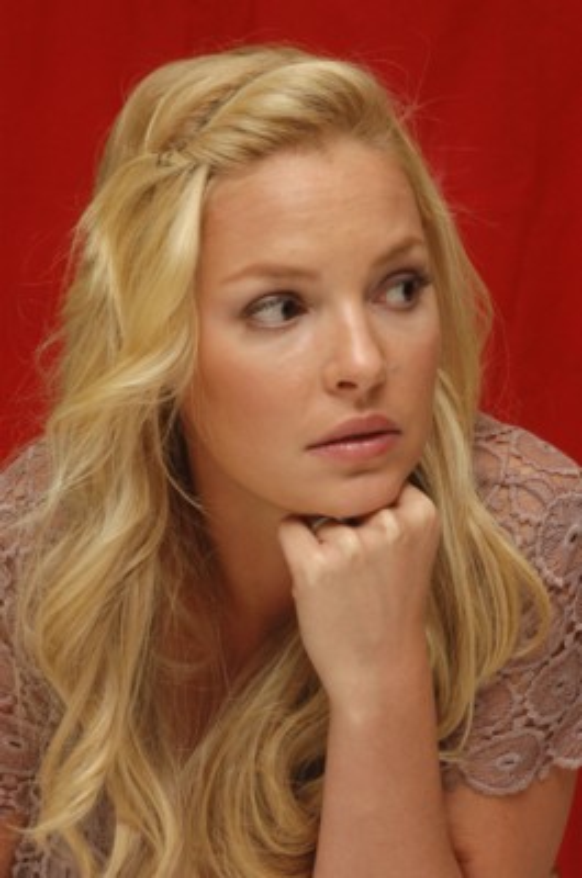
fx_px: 3361
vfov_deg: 14.9
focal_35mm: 138
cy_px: 439
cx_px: 291
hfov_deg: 9.9
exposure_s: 1/320
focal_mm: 92
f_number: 11
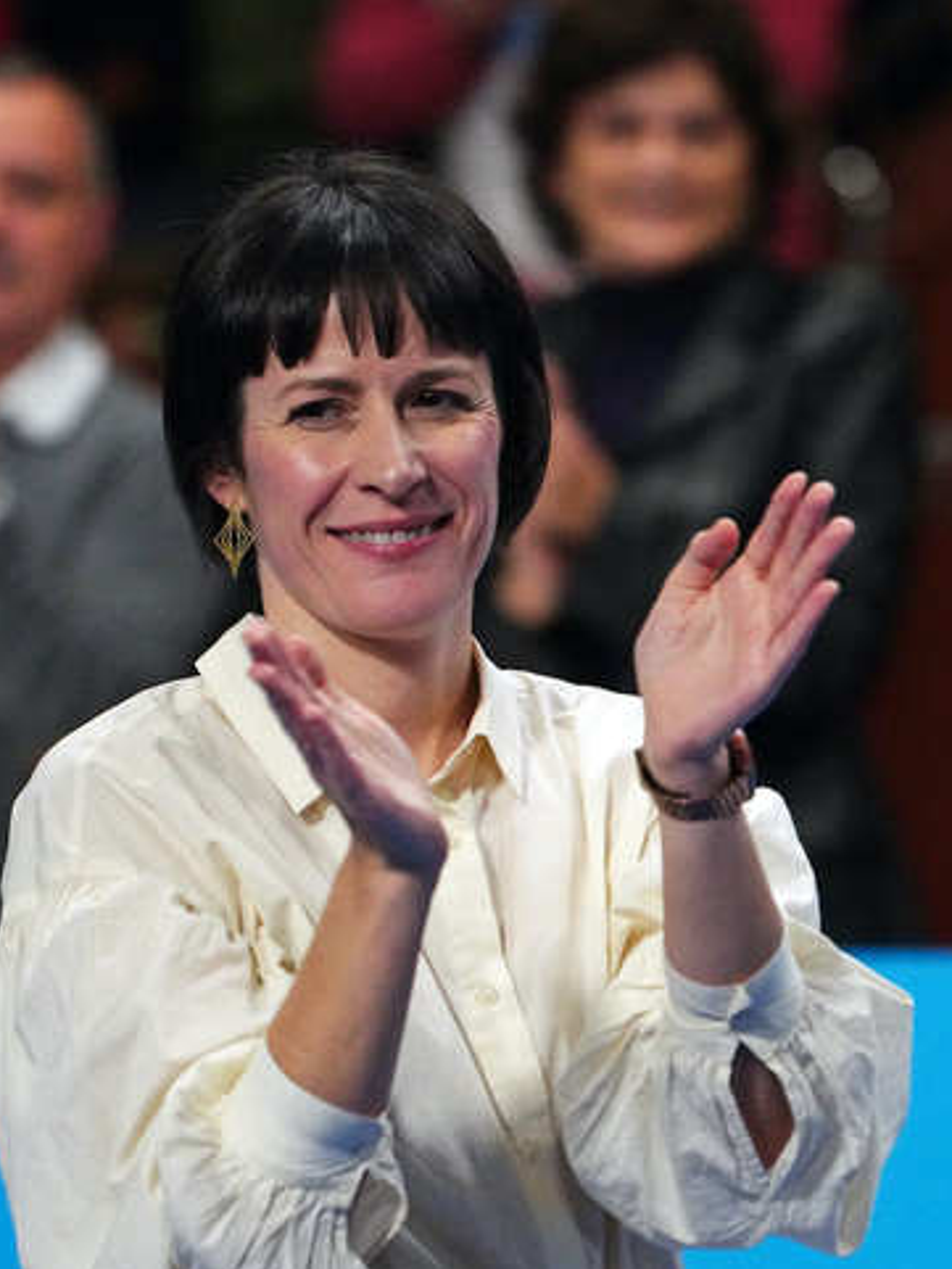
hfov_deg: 2.8
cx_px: 546
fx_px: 19353
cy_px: 636
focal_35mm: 528
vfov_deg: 3.8
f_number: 5.6
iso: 4000
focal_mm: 364
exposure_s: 1/500
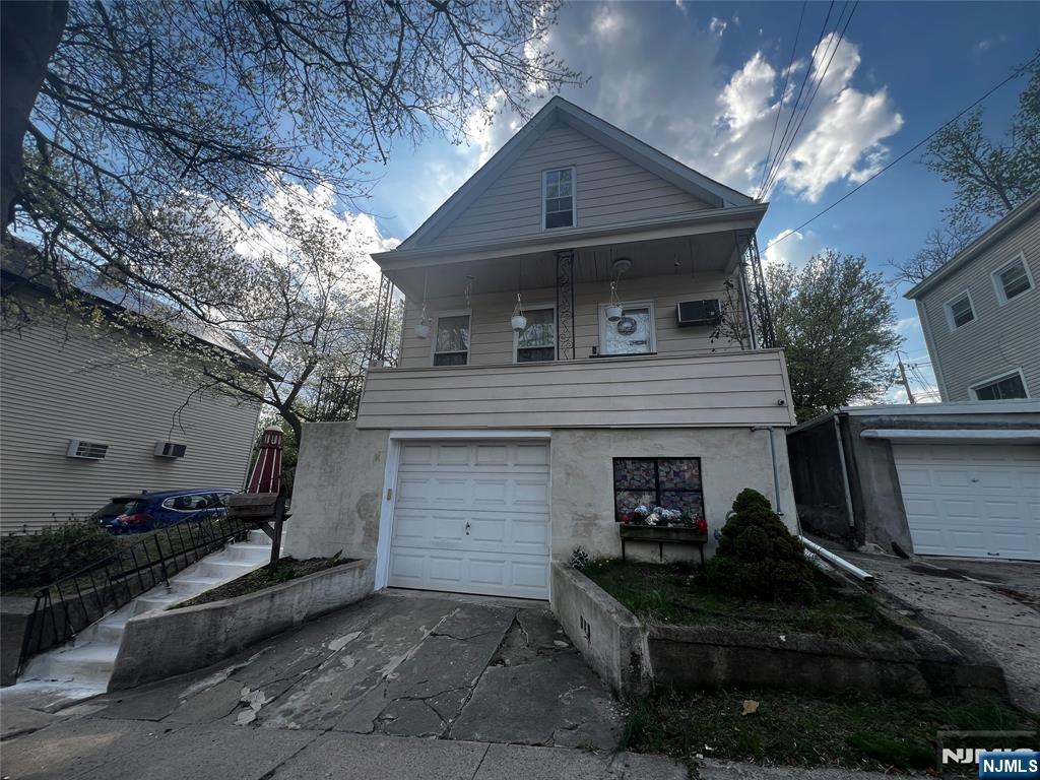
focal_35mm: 13
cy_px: 390
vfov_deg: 89.9
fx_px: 391
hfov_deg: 106.2
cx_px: 520
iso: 32
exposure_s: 1/385
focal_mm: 1.57
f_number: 1.8
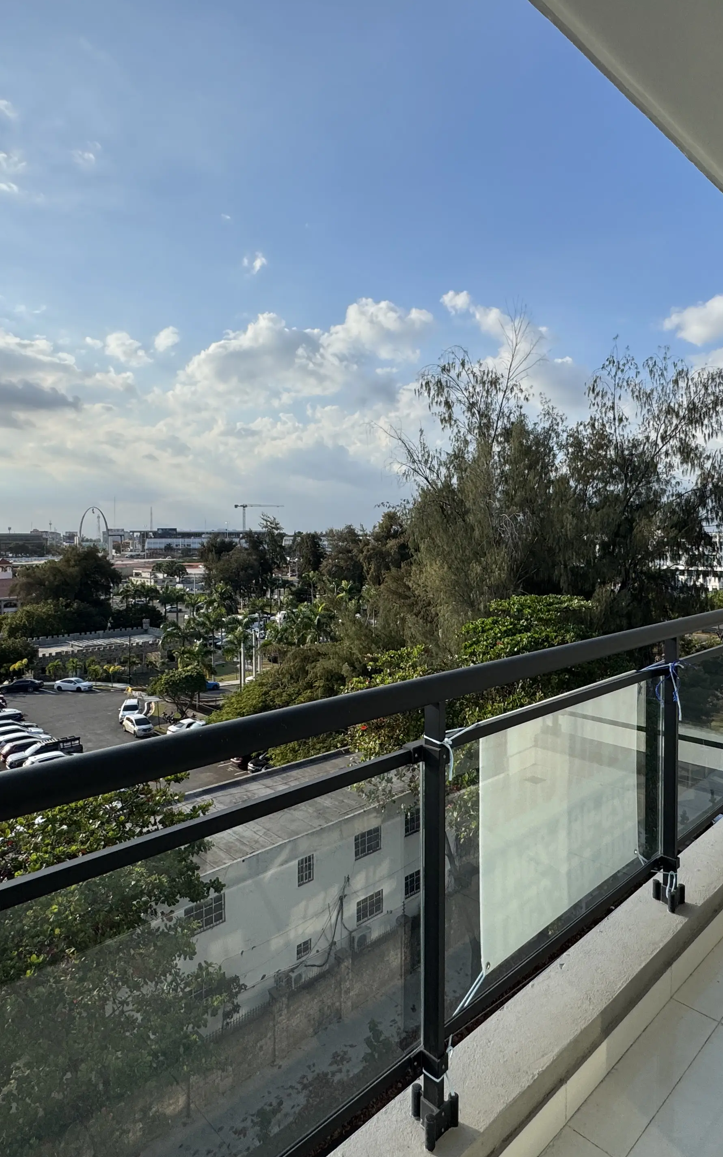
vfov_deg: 82.2
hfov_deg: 57.2
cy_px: 553
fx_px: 662
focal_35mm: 21
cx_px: 396
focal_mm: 2.22
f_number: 2.2
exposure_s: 1/2146
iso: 50
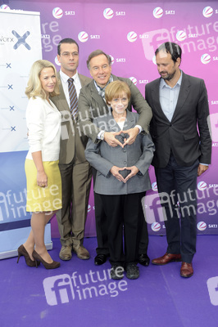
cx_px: 109
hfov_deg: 24.2
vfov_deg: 35.7
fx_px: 510
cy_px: 164
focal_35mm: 56
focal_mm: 56
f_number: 6.3
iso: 320
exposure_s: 1/160
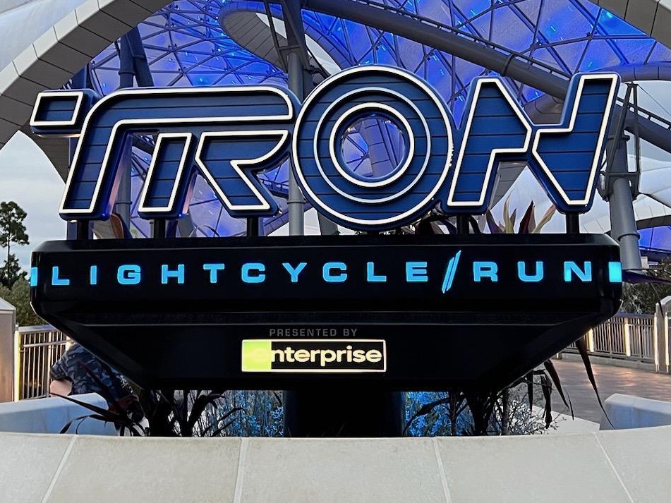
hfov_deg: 34.3
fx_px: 1085
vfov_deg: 25.9
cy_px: 150
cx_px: 311
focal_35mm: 56
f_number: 1.5
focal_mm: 5.7
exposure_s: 1/57
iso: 125
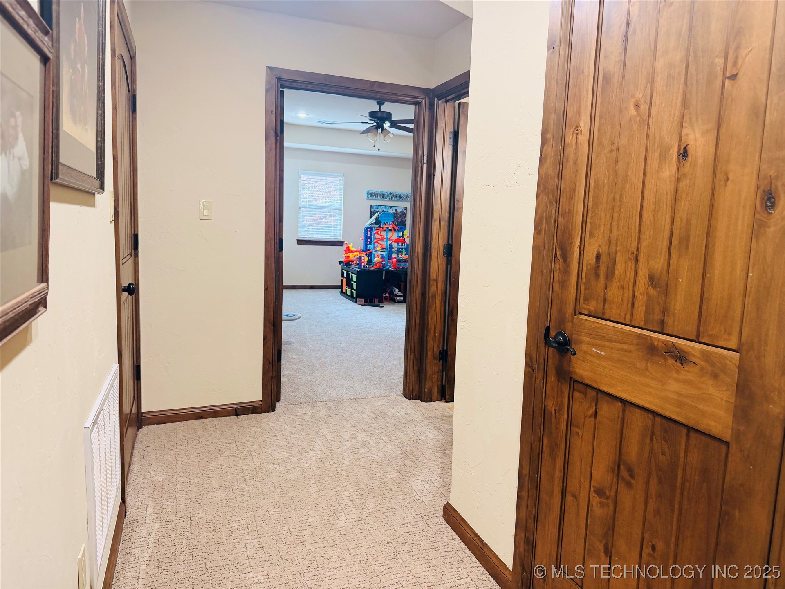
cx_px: 392
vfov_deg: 56.8
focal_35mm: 24
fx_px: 544
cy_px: 294
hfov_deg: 71.6
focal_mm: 6.76
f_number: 1.78
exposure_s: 1/60
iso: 200
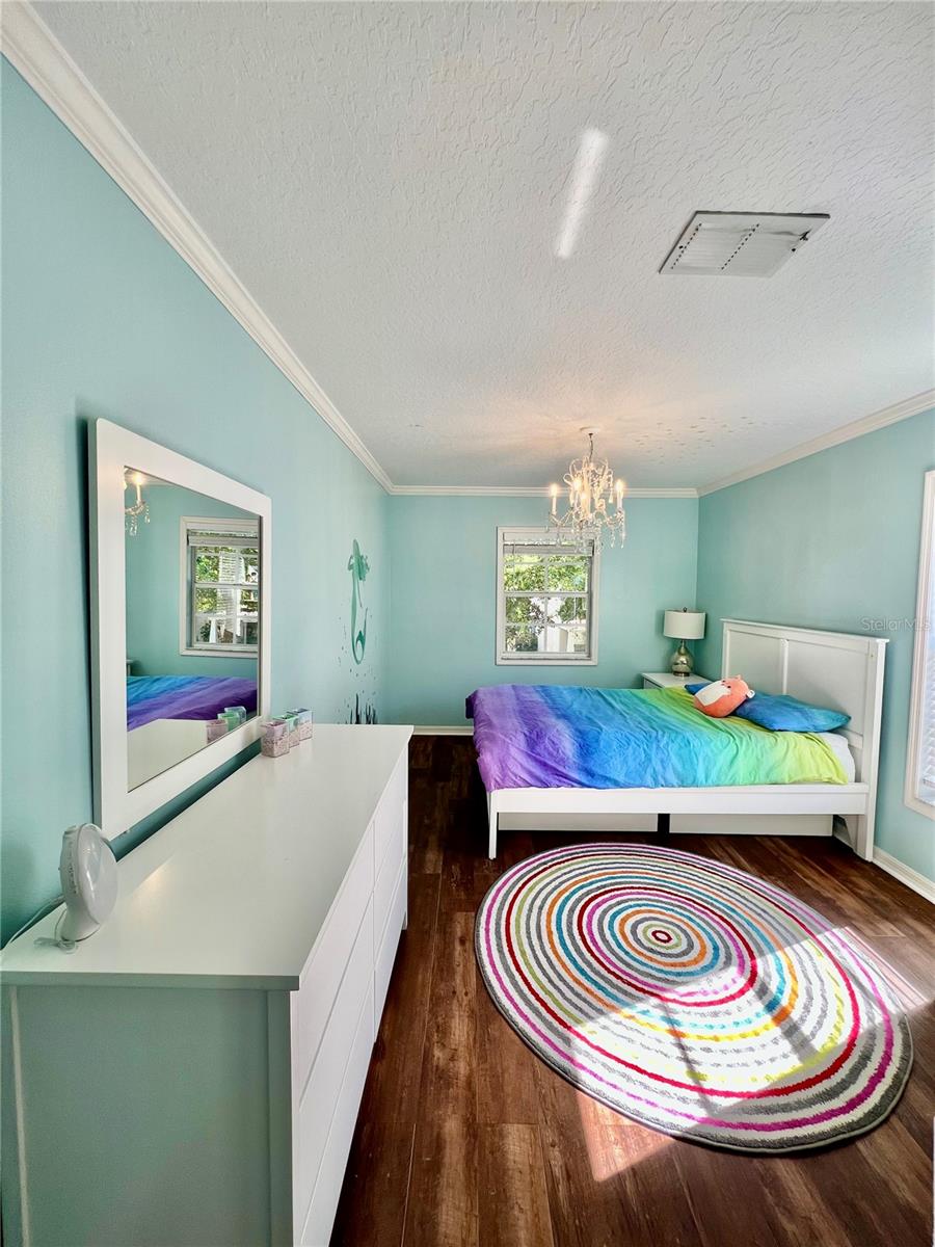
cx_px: 468
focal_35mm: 13
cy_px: 624
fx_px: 468
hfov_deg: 89.9
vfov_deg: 106.2
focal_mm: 1.57
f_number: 1.8
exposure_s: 1/120
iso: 50
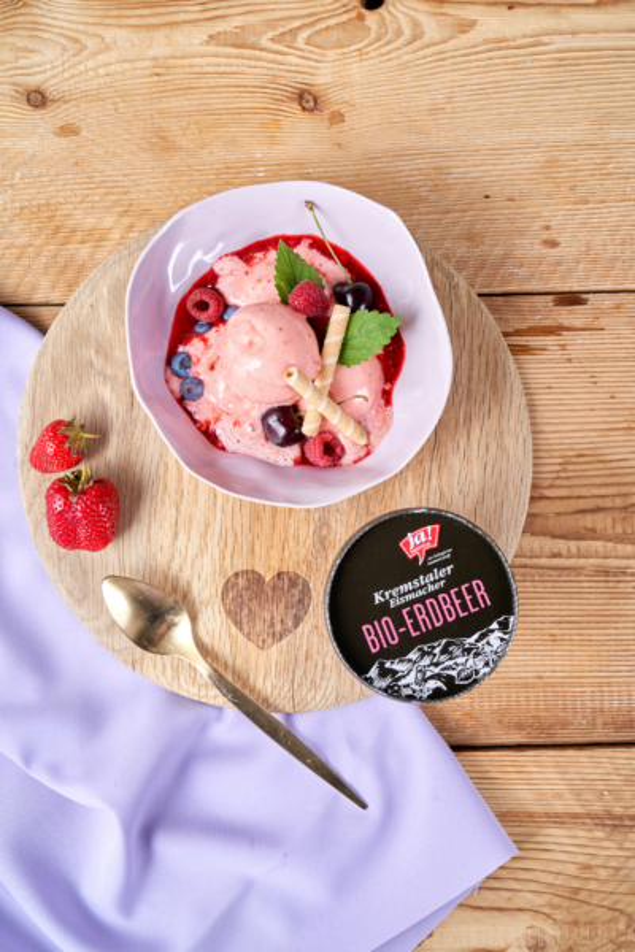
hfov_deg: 36.9
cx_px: 318
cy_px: 476
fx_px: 952
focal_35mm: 36
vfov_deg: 53.1
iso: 100
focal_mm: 36
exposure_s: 1/250
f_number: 8
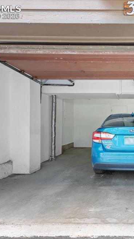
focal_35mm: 26
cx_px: 134
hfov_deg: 39.2
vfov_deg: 71.9
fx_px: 164
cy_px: 122
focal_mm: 16
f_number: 6.7
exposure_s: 1/3
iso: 100
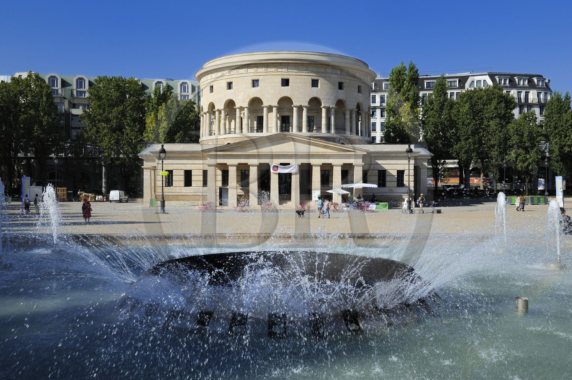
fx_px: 572
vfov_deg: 36.8
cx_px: 286
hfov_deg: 53.2
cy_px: 190
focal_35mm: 36
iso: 200
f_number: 13
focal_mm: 36
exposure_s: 1/200
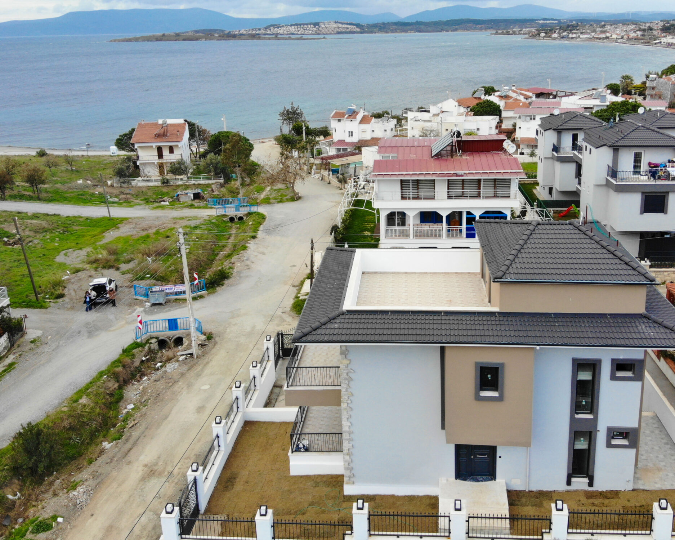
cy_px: 214
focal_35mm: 32
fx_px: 639
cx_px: 375
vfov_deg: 45.5
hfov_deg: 55.5
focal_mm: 4.5
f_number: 2.8
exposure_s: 1/151
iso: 100
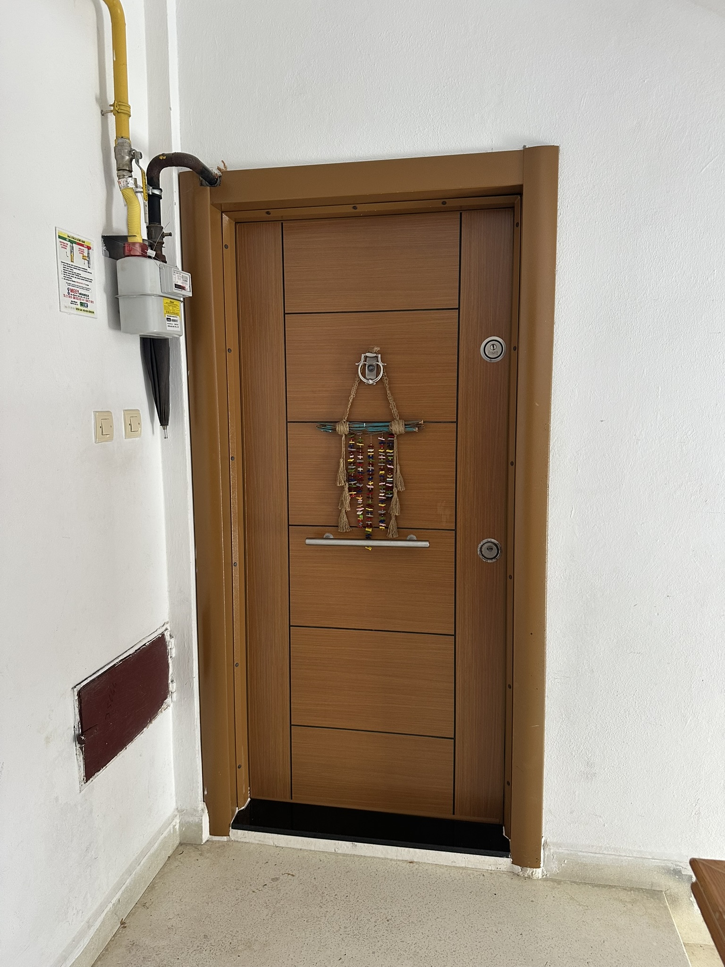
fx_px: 670
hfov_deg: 56.8
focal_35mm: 24
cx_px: 362
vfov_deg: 71.6
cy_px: 484
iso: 200
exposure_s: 1/100
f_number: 1.78
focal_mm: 6.86
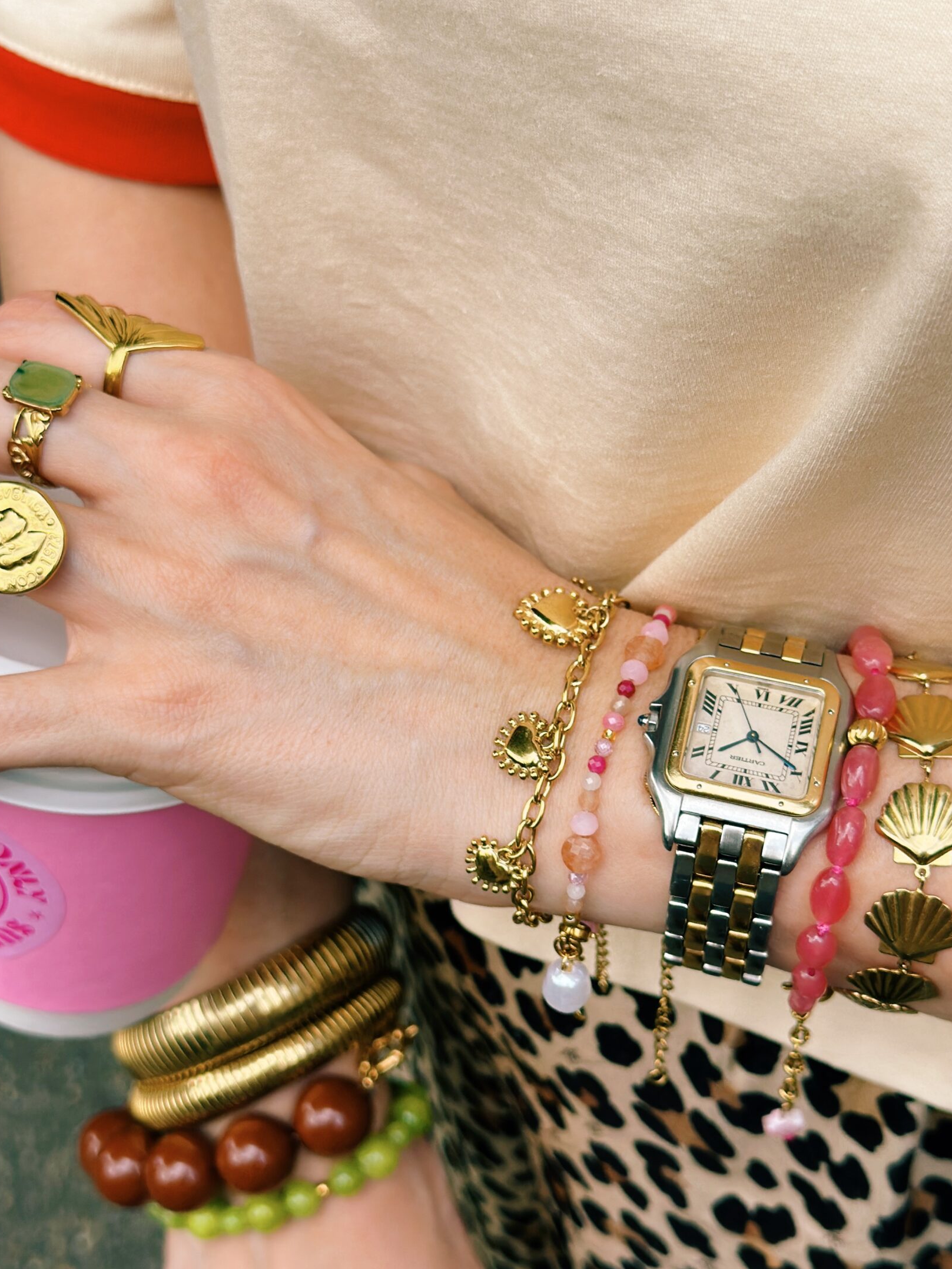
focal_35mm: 57
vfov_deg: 33.7
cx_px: 455
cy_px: 714
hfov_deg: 25.7
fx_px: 2090
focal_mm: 6.86
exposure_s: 1/1433
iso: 80
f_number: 1.78
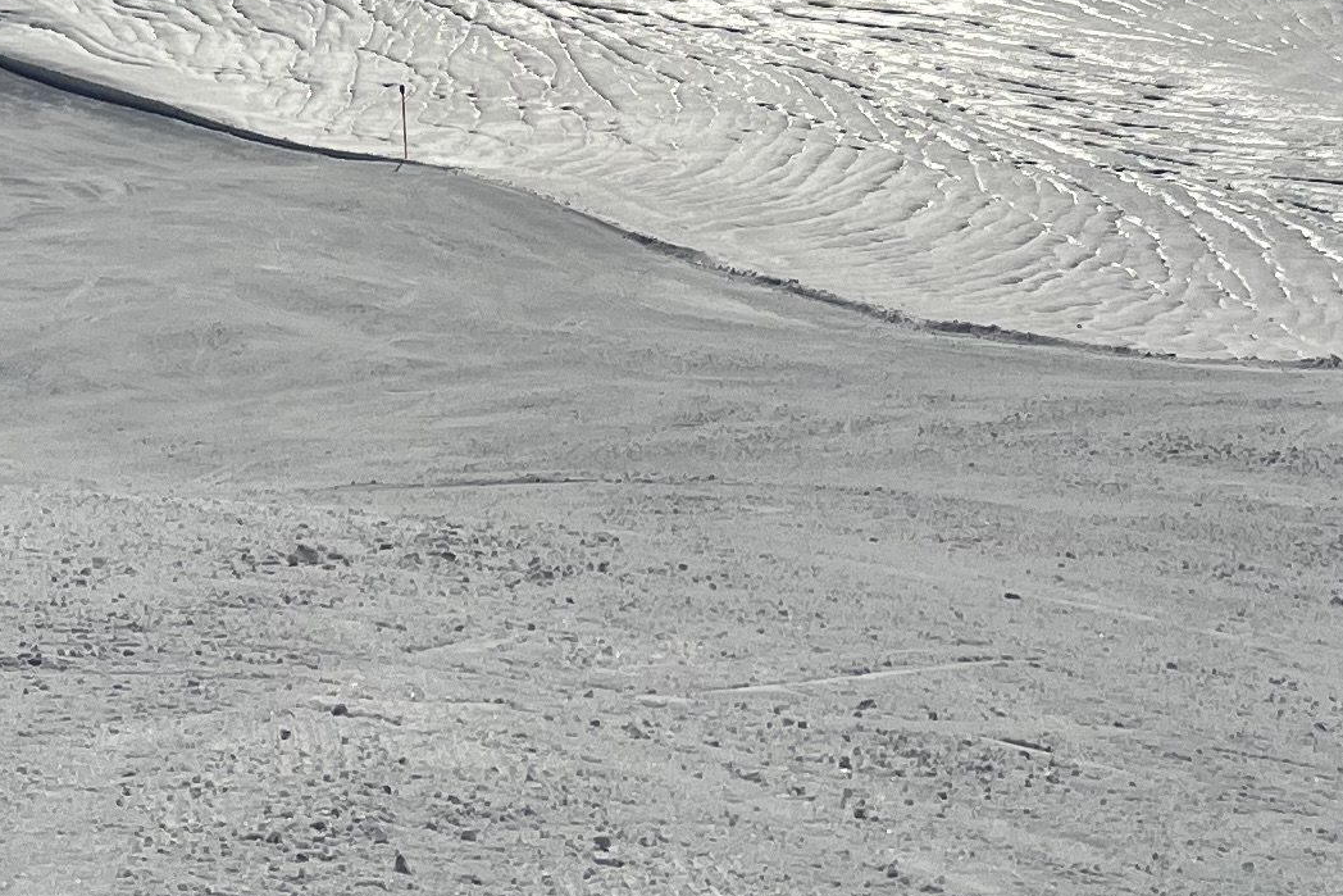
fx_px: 3880
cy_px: -809
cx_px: 891
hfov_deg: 19.6
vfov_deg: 11.9
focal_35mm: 104
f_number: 1.6
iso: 32
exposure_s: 1/14925
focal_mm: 4.2
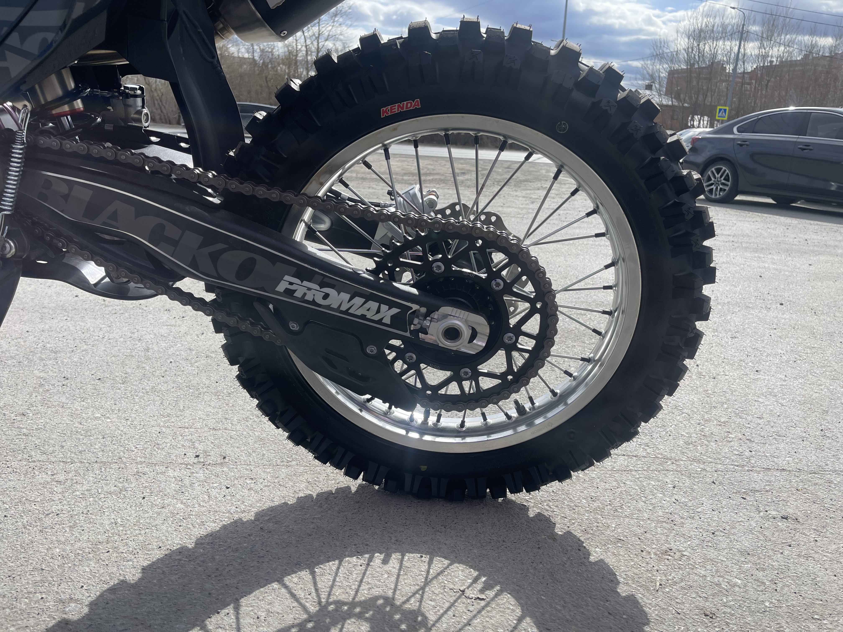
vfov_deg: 54.9
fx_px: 609
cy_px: 316
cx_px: 422
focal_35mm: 25
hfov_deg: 69.4
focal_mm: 5.1
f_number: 1.6
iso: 32
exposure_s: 1/3448
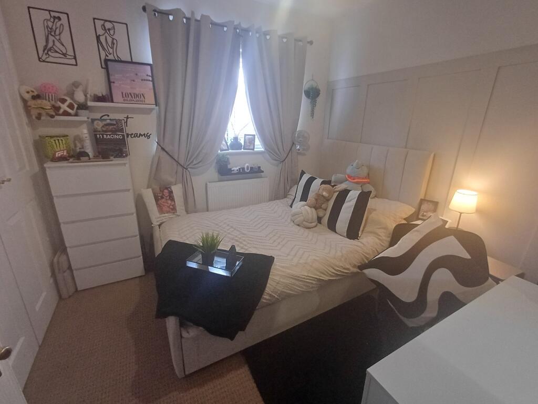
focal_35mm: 16
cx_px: 269
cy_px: 202
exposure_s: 1/33.3
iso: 200
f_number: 2.2
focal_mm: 1.64
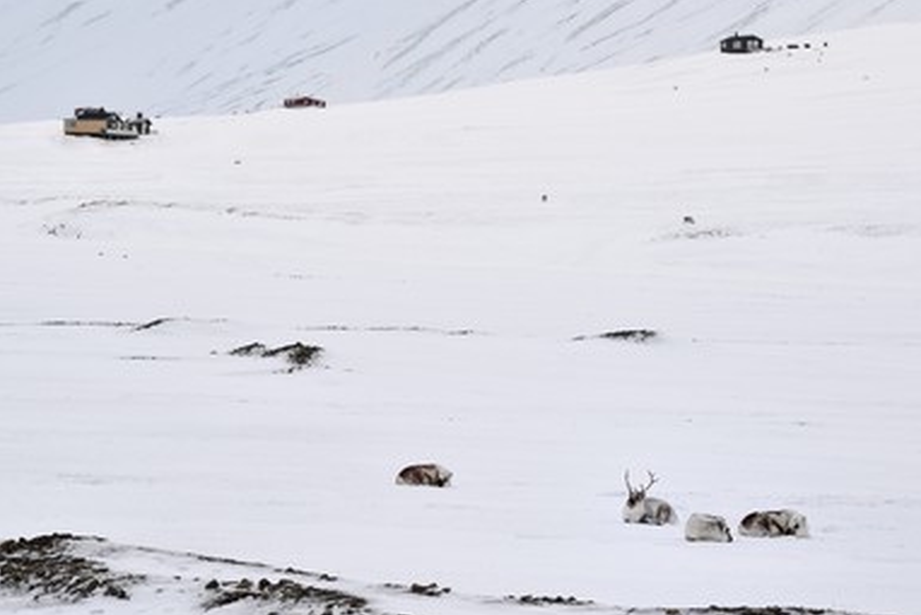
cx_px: 504
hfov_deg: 9.4
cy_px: 289
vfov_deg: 6.3
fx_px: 5630
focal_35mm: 220
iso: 400
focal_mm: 200
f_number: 7.1
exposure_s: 1/250
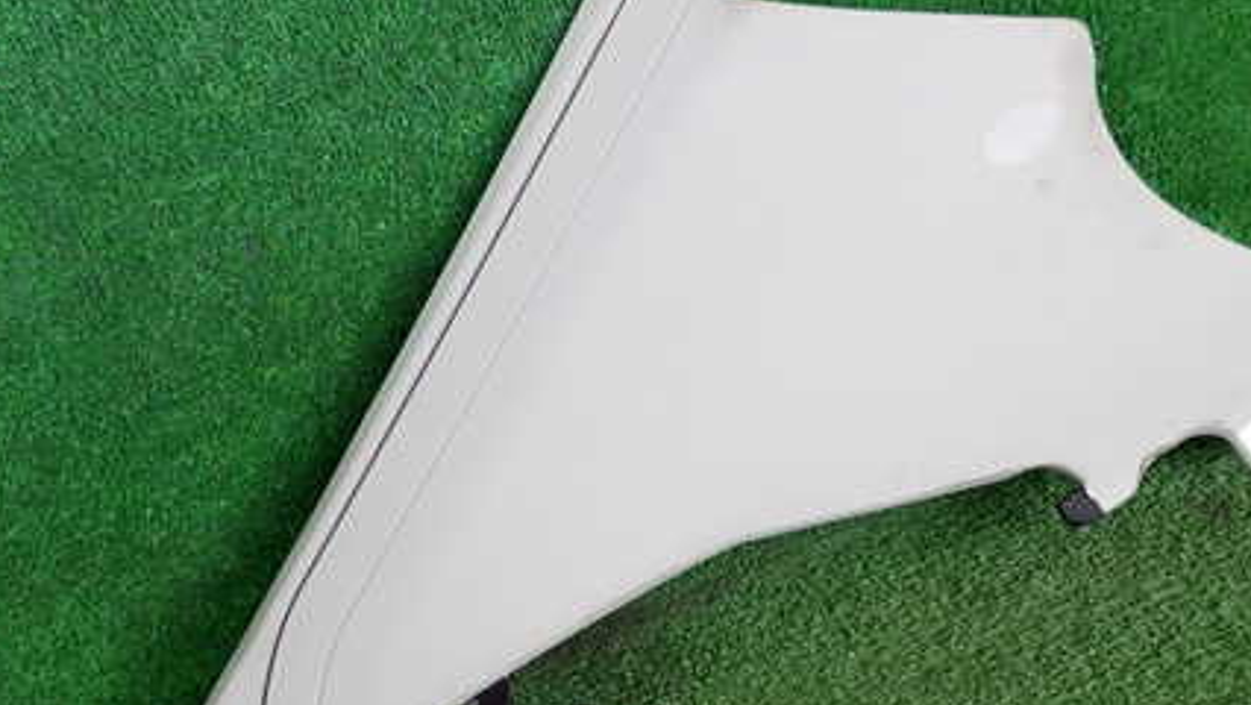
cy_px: 535
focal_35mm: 46
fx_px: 1526
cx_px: 655
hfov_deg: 44.6
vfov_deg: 25.7
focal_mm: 5.4
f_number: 2.3
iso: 125
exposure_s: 1/125
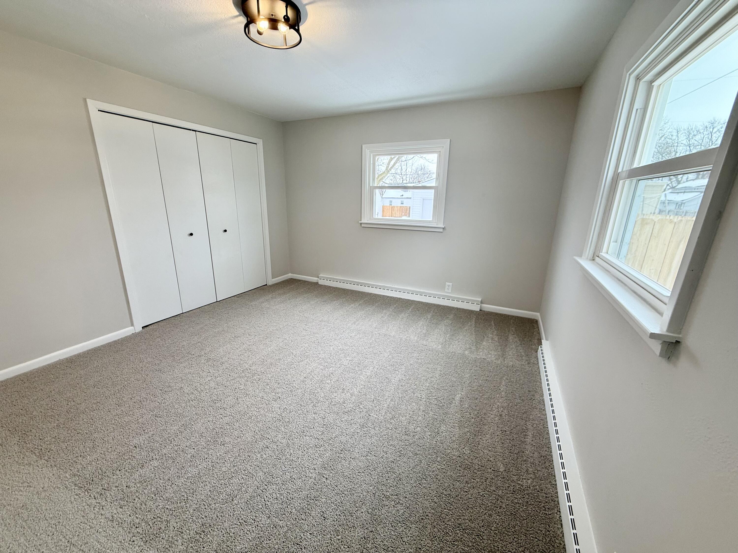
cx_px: 369
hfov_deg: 102.1
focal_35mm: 14
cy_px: 276
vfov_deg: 85.7
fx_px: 298
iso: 64
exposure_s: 1/120
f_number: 2.2
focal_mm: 2.22
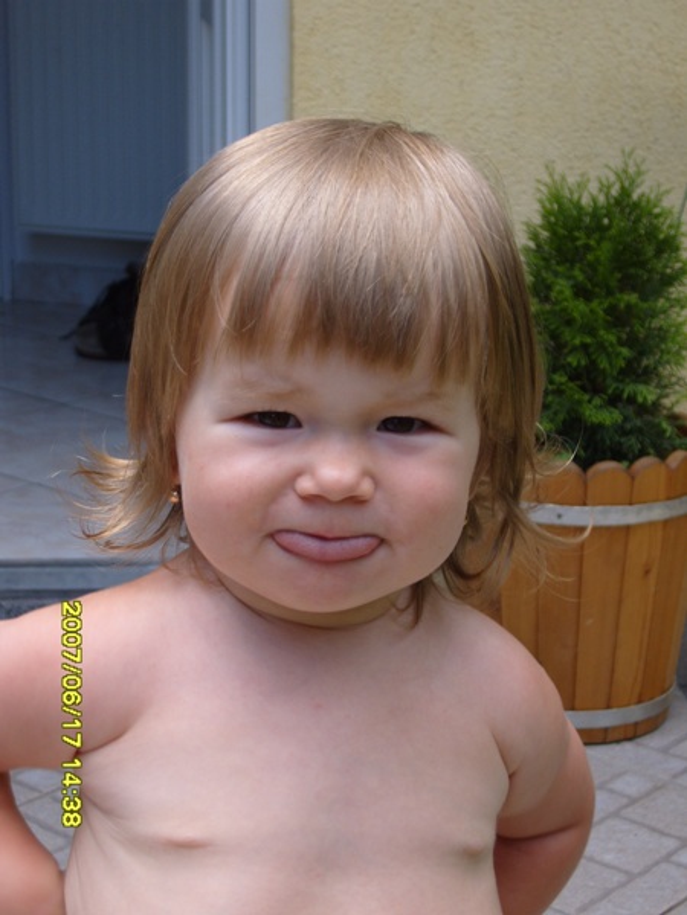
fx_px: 2170
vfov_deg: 23.8
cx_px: 344
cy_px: 458
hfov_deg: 18.0
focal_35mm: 82
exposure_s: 1/125
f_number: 4.5
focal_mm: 17
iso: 80
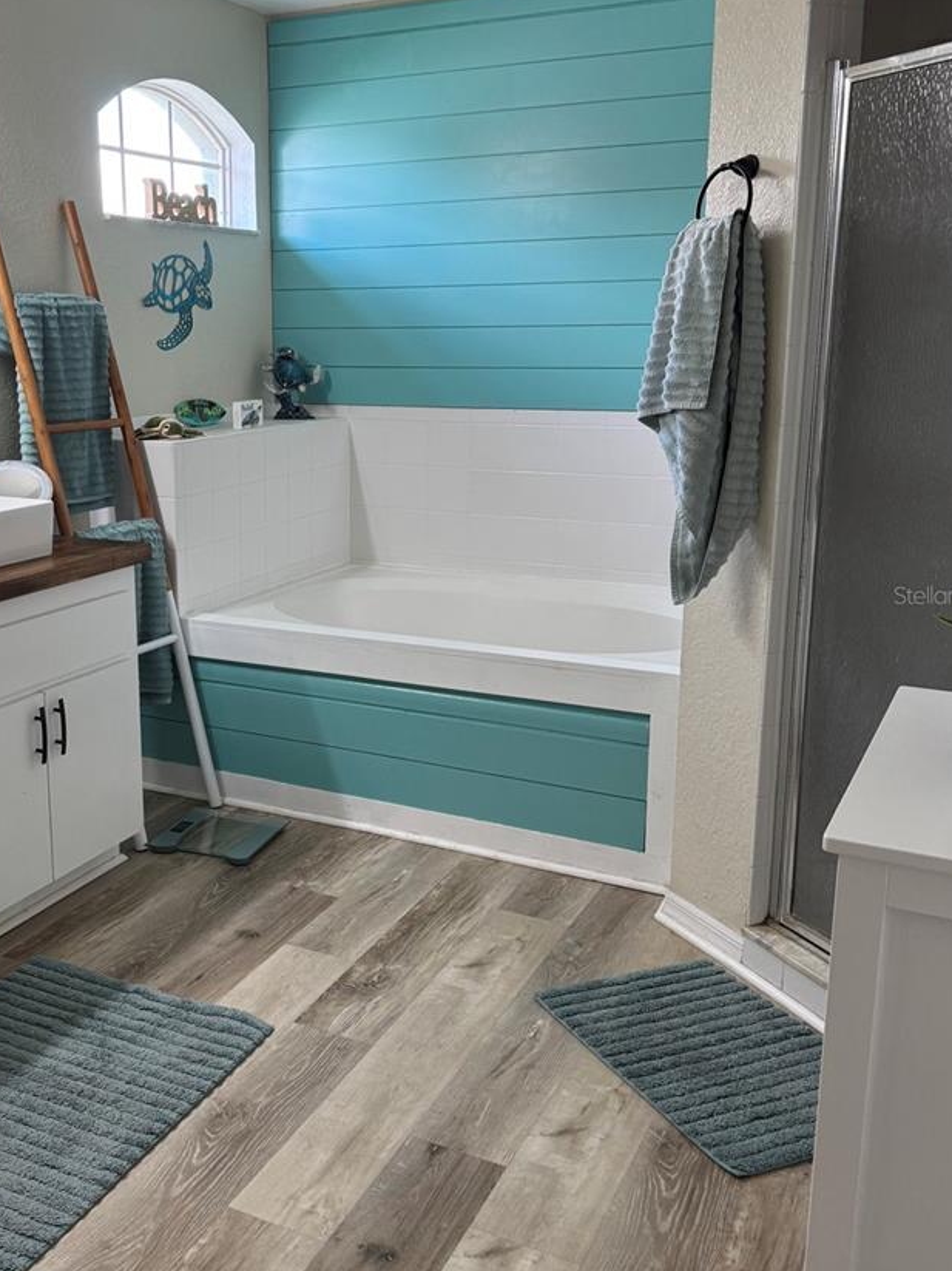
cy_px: 595
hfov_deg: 40.1
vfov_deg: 52.6
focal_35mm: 35
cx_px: 309
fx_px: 1284
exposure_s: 1/120
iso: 200
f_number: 1.78
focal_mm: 6.76
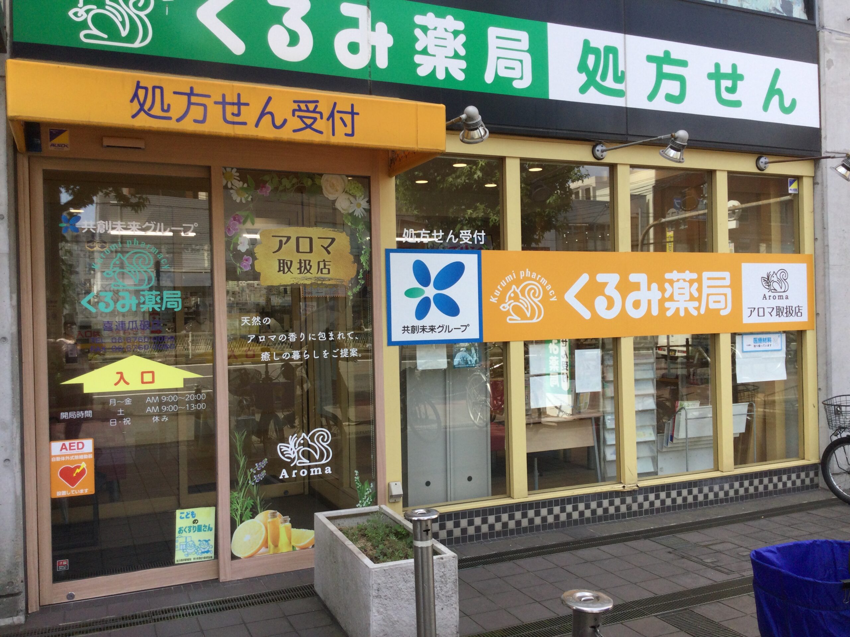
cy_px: 318
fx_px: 761
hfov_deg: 58.4
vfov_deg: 45.4
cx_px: 425
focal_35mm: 31
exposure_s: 1/251
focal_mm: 3.3
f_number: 2.4
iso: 25
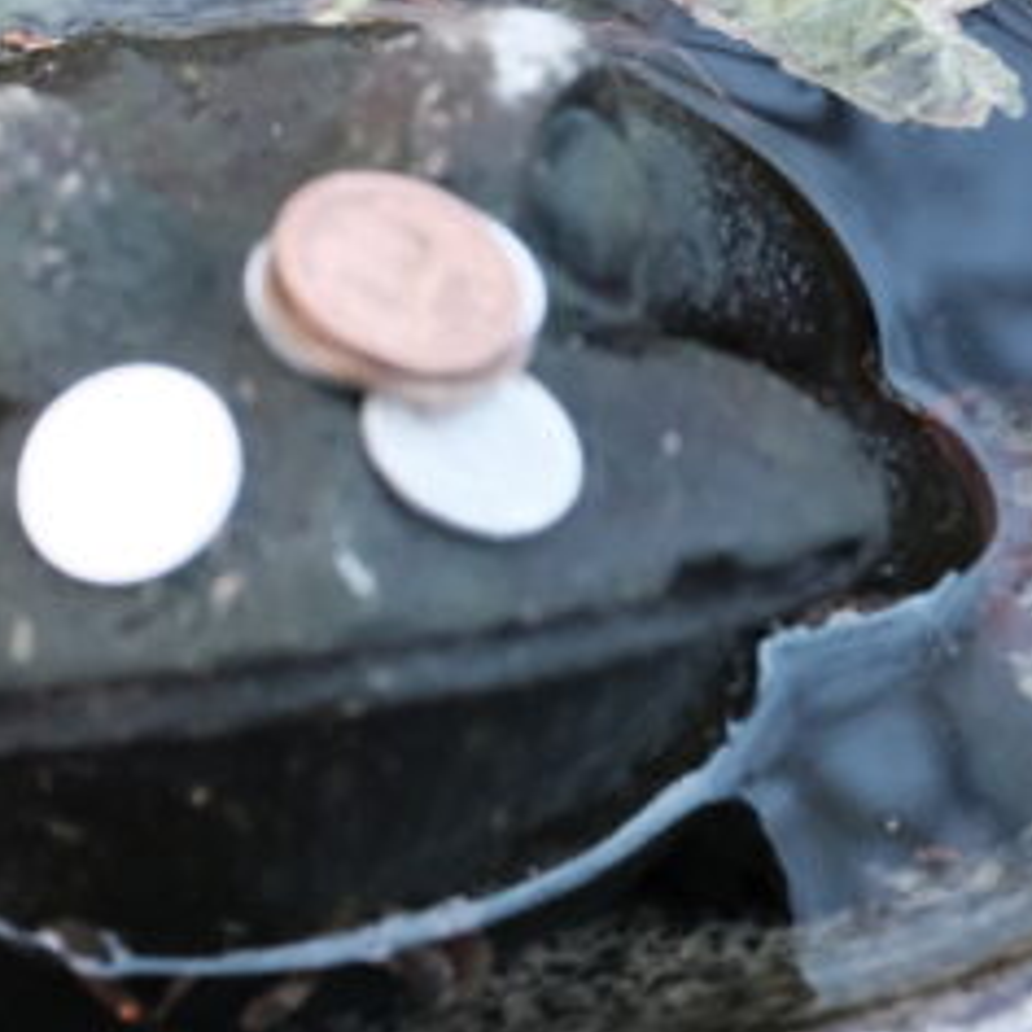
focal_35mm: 133
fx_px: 4486
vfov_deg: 12.9
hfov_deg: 12.9
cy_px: -28
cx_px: -87
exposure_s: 1/100
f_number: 3.4
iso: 4000
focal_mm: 24.1
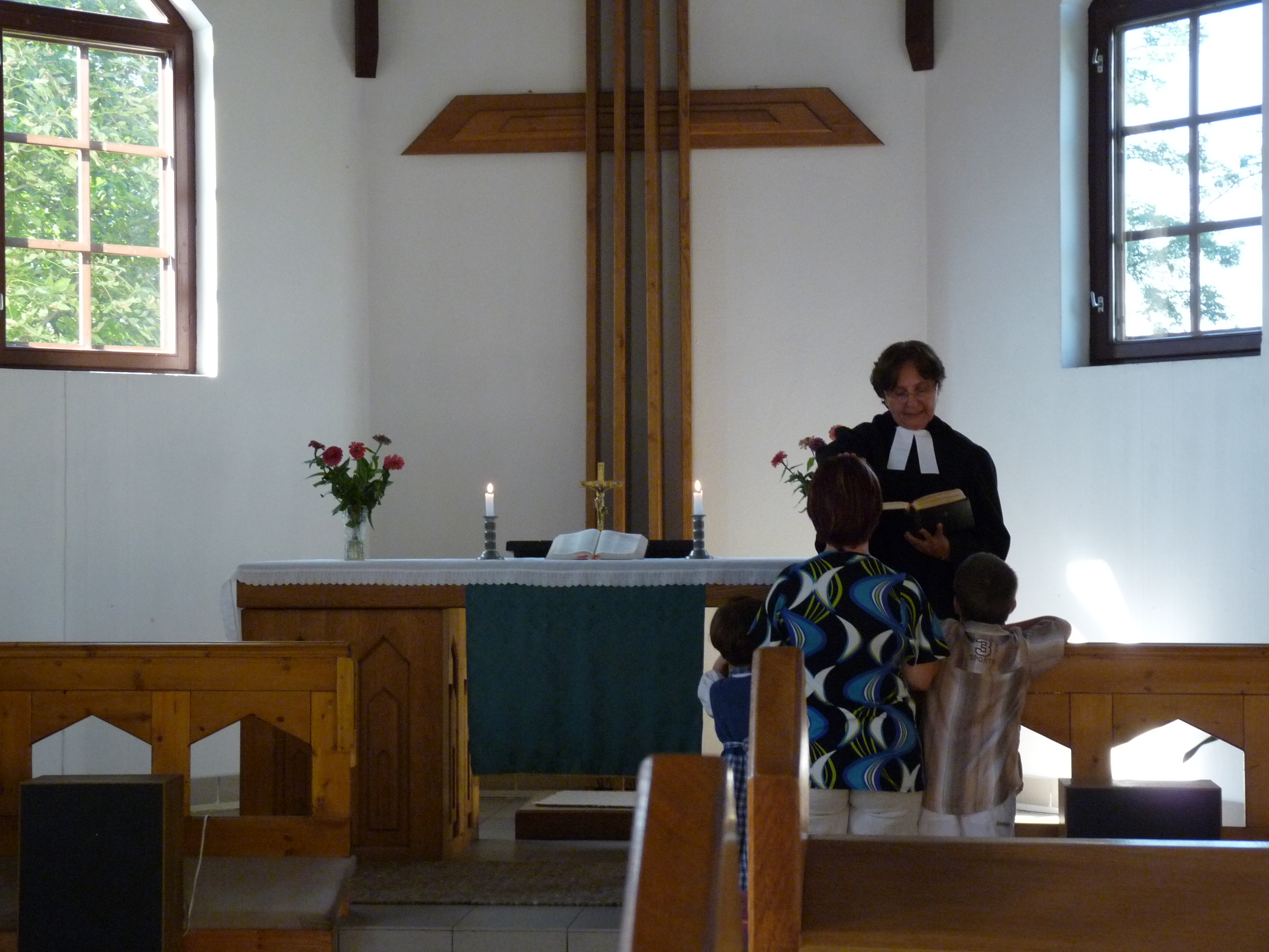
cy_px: 476
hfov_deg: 29.0
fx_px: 2456
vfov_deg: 21.9
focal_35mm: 67
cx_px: 634
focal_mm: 11.9
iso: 400
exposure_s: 1/40
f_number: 3.4
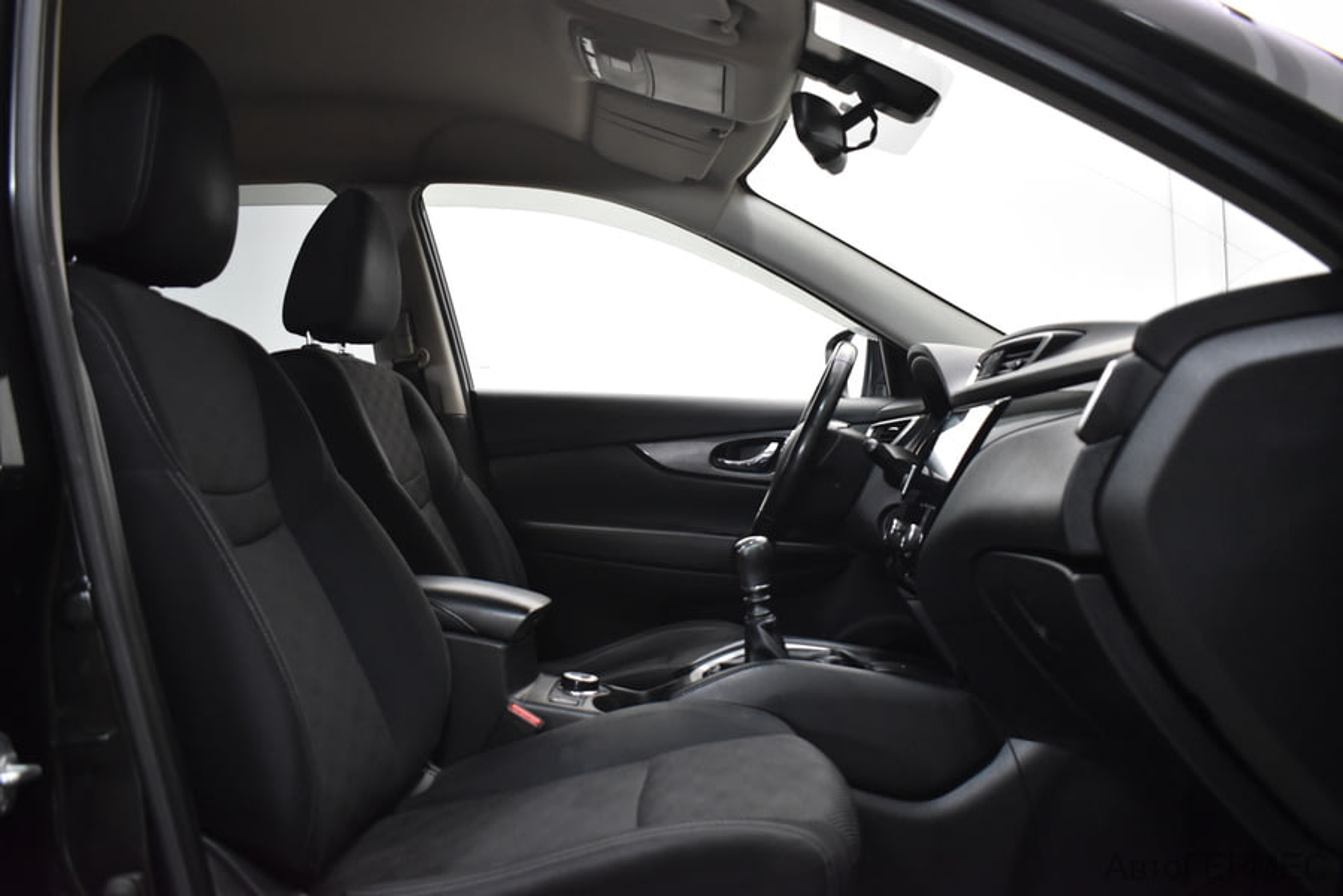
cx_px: 672
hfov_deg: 59.5
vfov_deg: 41.7
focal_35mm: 32
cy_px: 448
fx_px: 1175
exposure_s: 1/50
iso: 1400
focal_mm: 21
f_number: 3.8
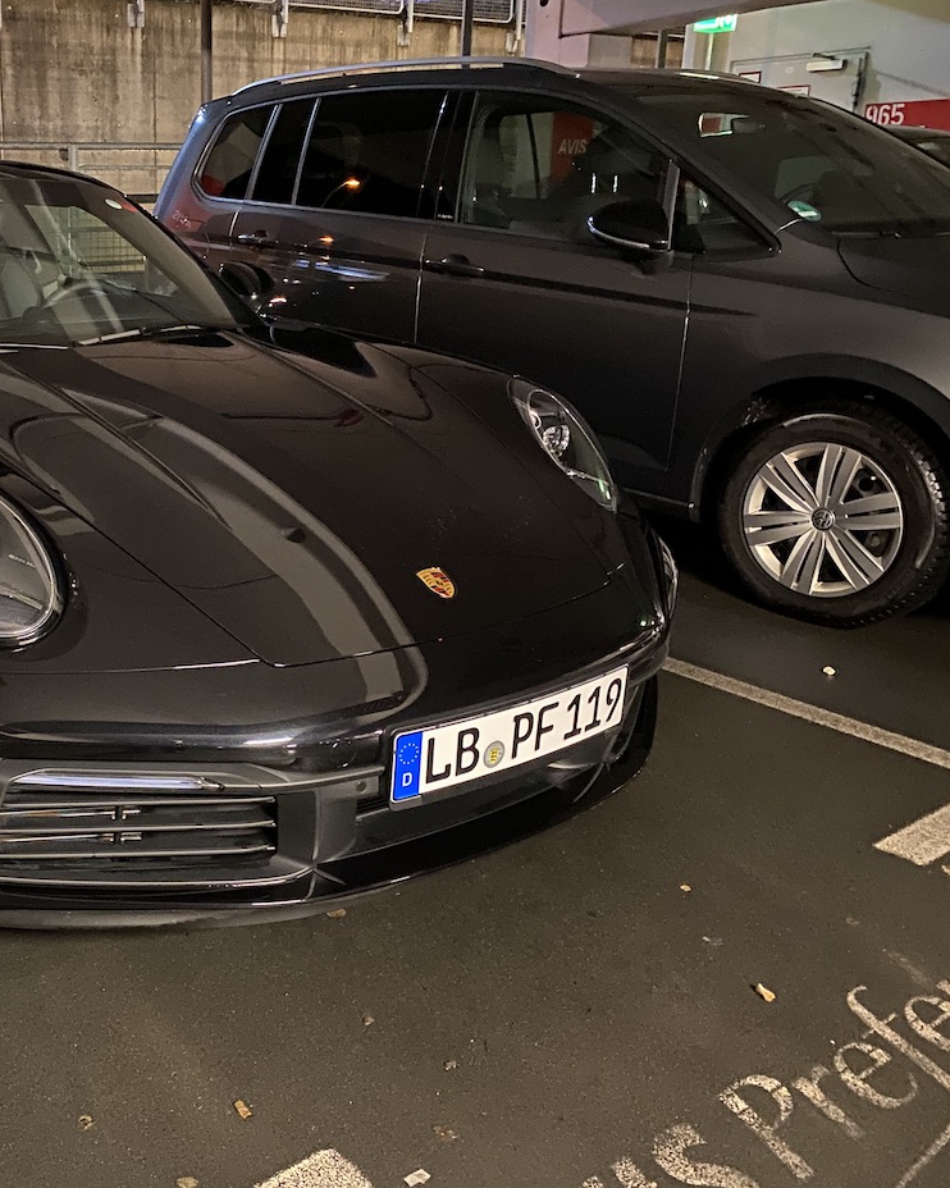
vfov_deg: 51.5
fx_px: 1230
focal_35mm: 35
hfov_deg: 40.0
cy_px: 582
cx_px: 152
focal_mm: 4.25
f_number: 1.8
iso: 640
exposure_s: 1/8
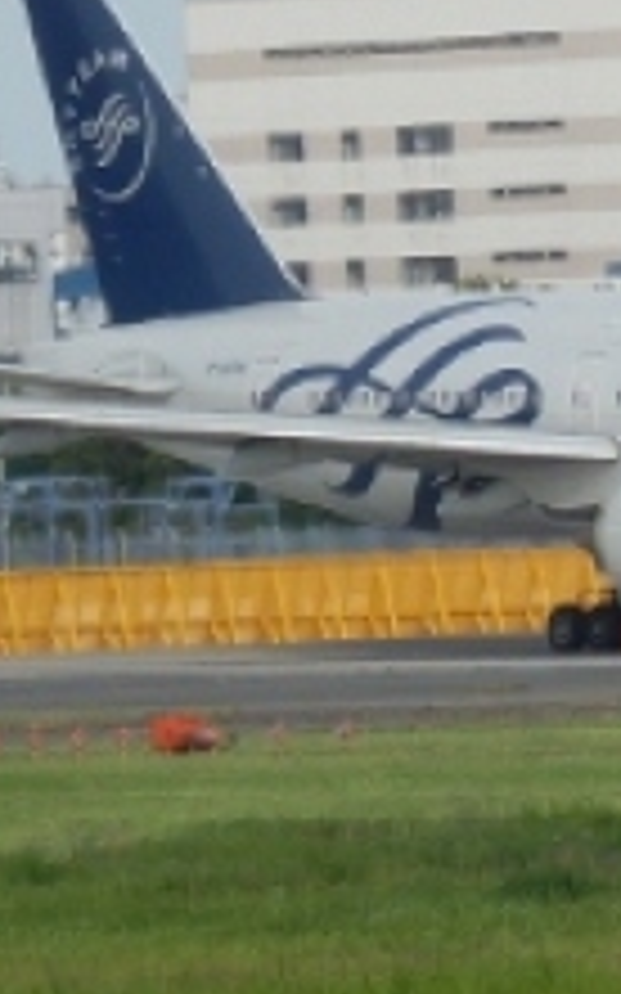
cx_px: 752
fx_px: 23032
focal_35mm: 850
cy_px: 358
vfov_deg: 2.5
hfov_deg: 1.5
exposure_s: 1/500
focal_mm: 63.2
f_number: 6.8
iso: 160
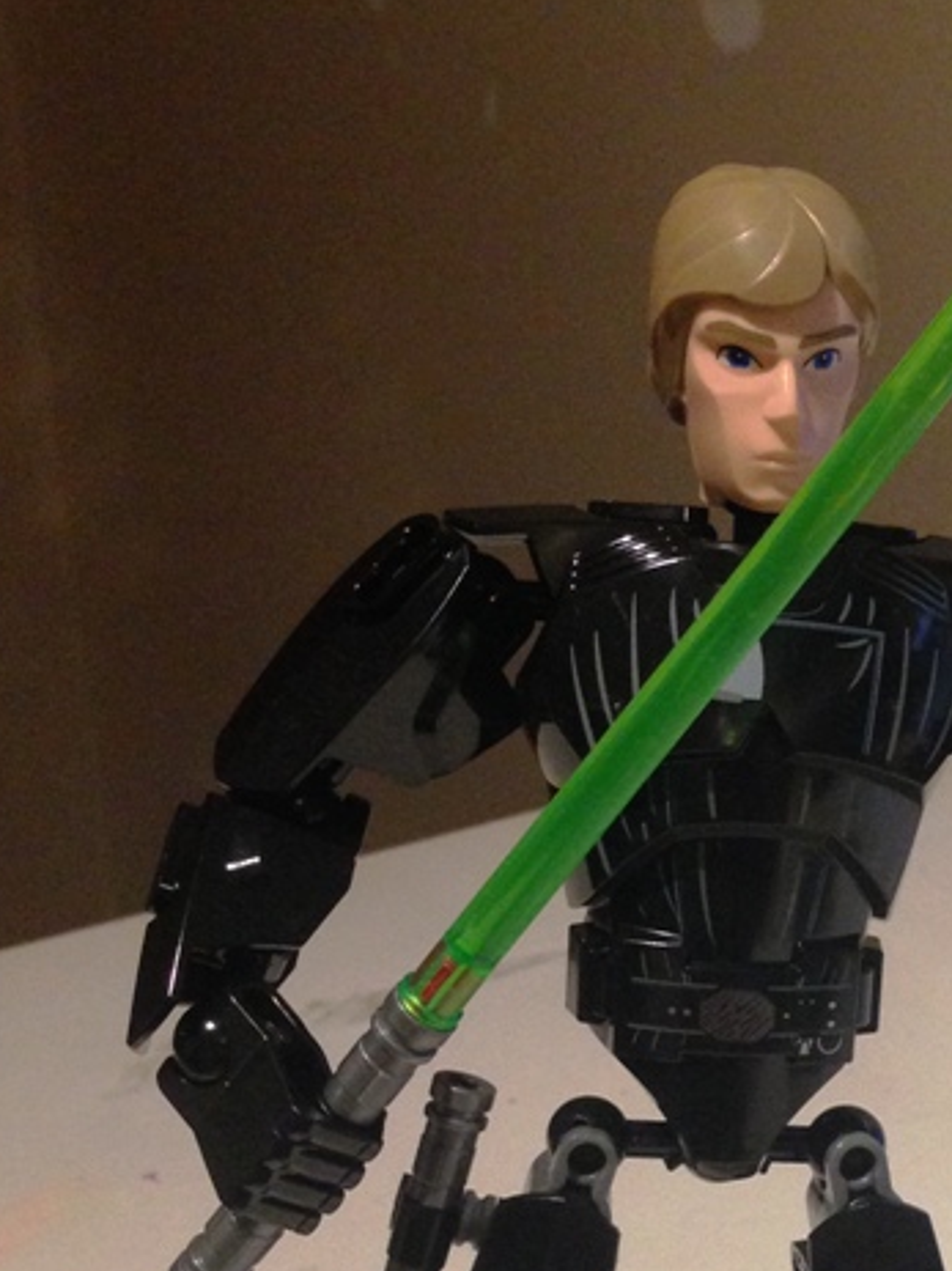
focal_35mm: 73
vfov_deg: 25.9
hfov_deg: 19.5
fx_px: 2678
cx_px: 968
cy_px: 1131
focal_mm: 4.12
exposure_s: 1/20
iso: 250
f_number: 2.4
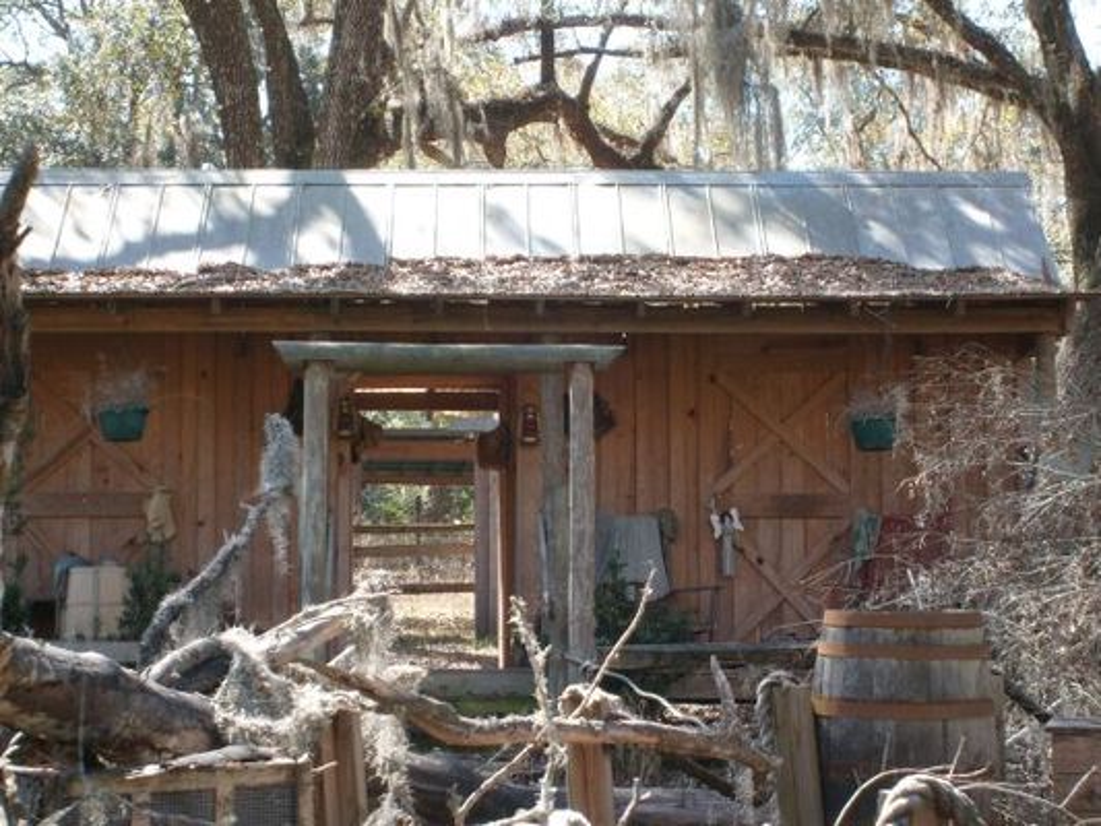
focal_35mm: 106
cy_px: 413
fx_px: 3372
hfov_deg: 18.5
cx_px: 550
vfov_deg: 14.0
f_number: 4.9
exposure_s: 1/90
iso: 80
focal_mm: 17.4
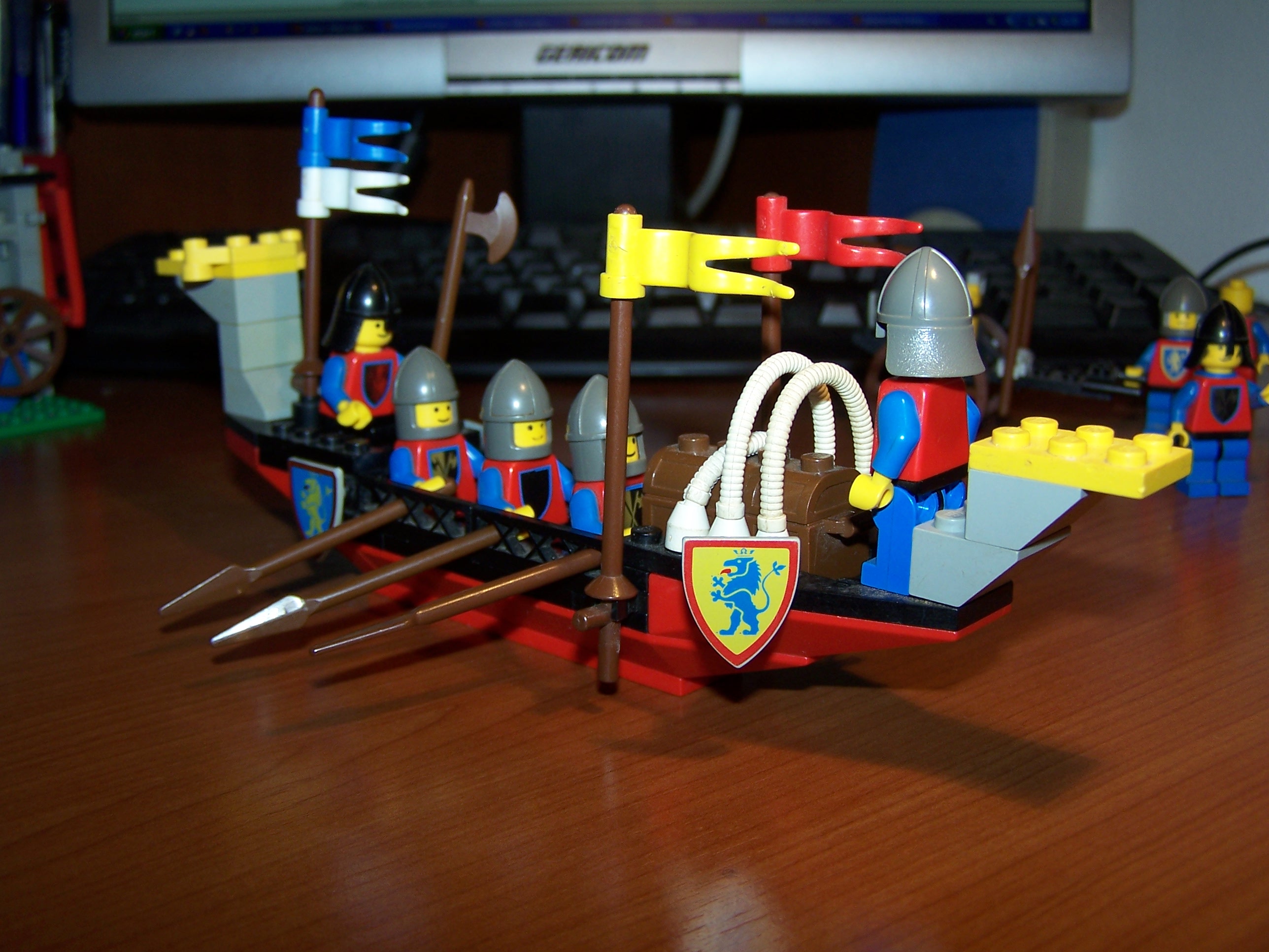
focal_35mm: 38
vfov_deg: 37.7
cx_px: 634
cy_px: 476
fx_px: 1393
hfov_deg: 49.0
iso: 80
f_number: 2.8
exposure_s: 1/60
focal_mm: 6.3
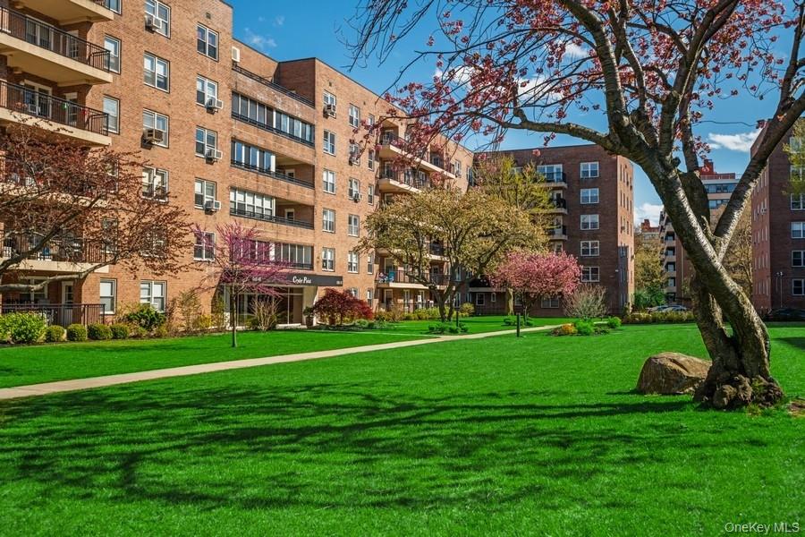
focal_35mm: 35
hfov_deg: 54.4
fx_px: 783
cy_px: 268
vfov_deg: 37.9
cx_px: 402
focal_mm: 35
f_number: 16
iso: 64
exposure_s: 1/125
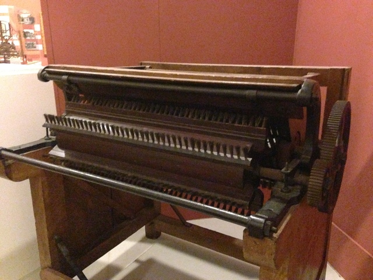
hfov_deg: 29.4
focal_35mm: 66
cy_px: 140
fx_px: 711
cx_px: 186
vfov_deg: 22.3
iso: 2500
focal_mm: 4.12
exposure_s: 1/15
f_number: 2.4
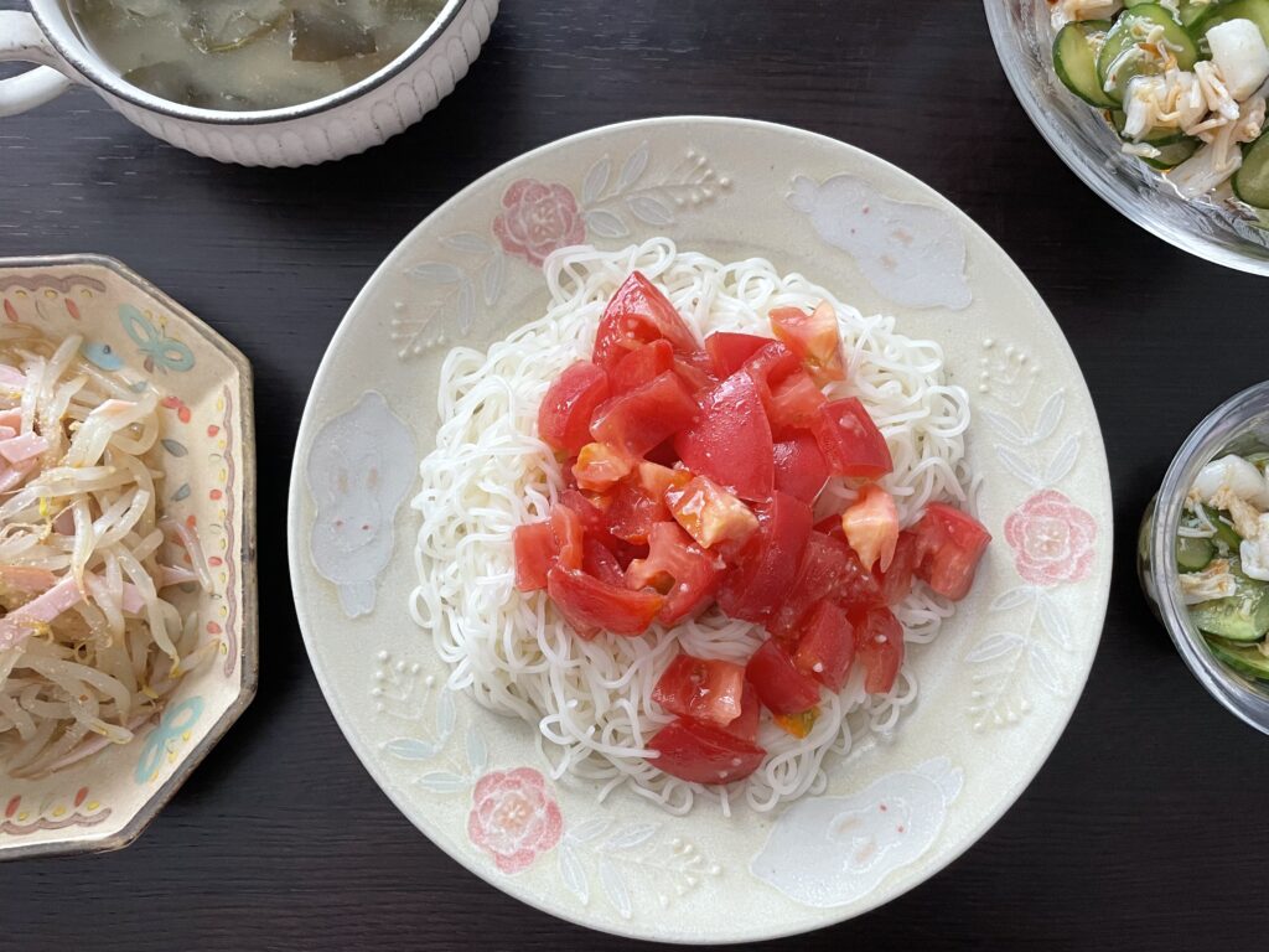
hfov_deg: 67.3
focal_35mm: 26
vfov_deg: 53.1
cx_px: 634
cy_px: 476
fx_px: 953
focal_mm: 4.2
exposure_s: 1/50
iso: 250
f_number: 1.6
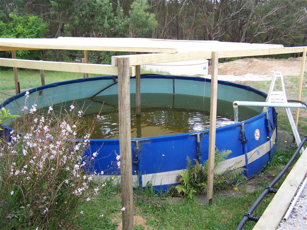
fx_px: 337
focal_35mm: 38
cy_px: 115
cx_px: 154
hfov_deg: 49.0
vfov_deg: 37.7
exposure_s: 1/60
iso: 80
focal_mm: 6.3
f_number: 2.8
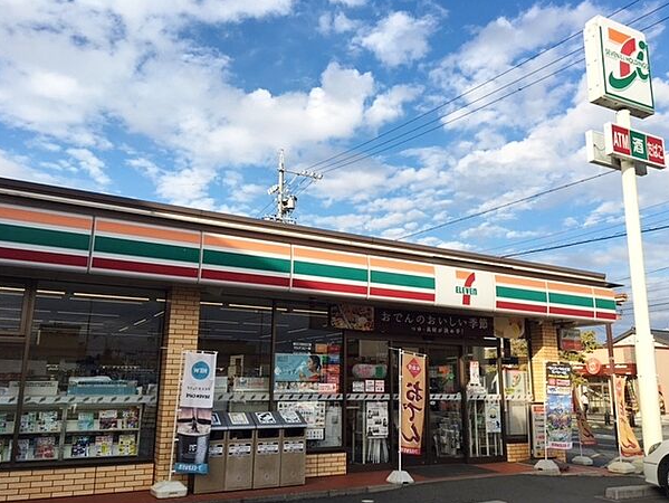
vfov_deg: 46.8
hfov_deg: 59.9
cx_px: 342
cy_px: 258
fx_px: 580
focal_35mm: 30
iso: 25
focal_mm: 4.15
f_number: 2.2
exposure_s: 1/1304
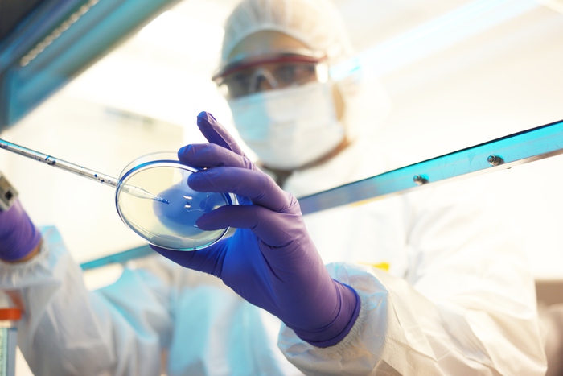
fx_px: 719
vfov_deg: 29.3
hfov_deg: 42.7
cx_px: 282
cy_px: 188
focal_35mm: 46
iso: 250
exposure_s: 1/50
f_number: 2
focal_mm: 30
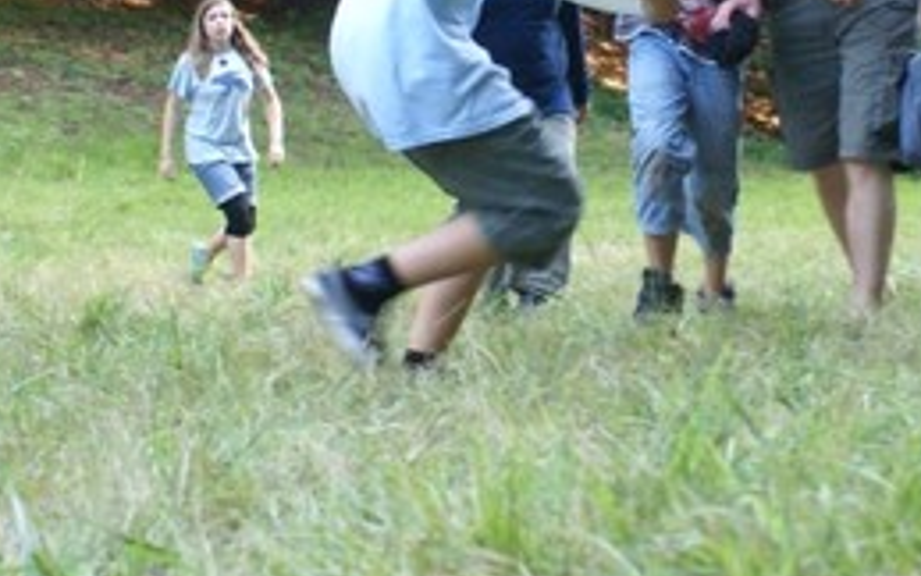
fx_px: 3565
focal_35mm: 142
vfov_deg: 9.2
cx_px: 637
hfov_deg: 14.7
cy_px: 105
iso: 500
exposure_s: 1/125
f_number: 5
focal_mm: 30
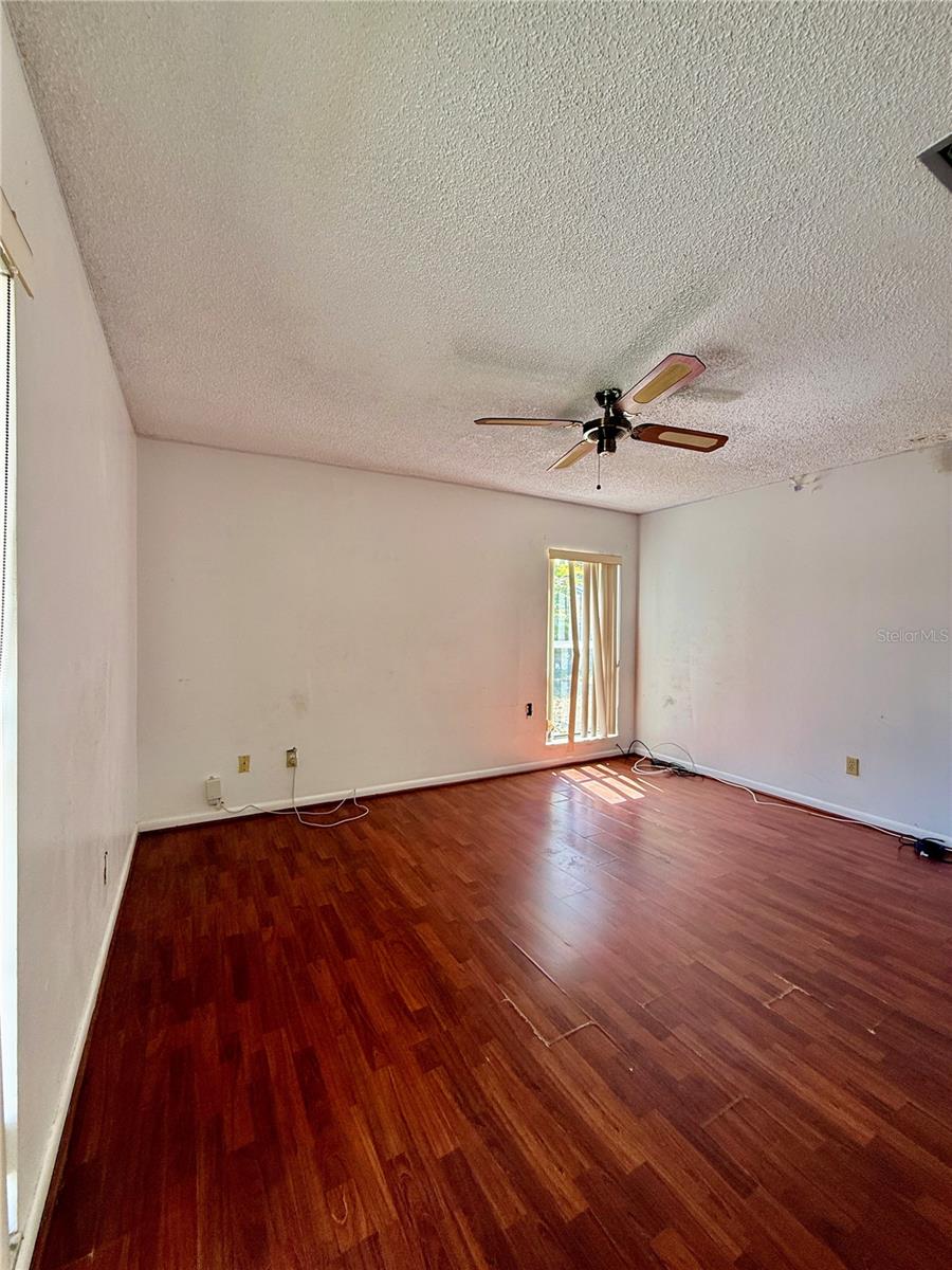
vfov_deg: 102.1
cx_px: 476
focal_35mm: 14
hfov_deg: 85.7
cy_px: 635
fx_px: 513
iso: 64
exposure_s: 1/99
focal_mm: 2.22
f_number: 2.2
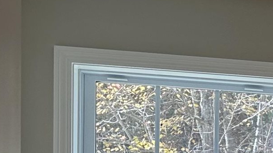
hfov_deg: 13.1
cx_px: 611
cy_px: 266
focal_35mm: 132
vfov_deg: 8.8
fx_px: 955
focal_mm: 6.86
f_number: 1.78
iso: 80
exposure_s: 1/168
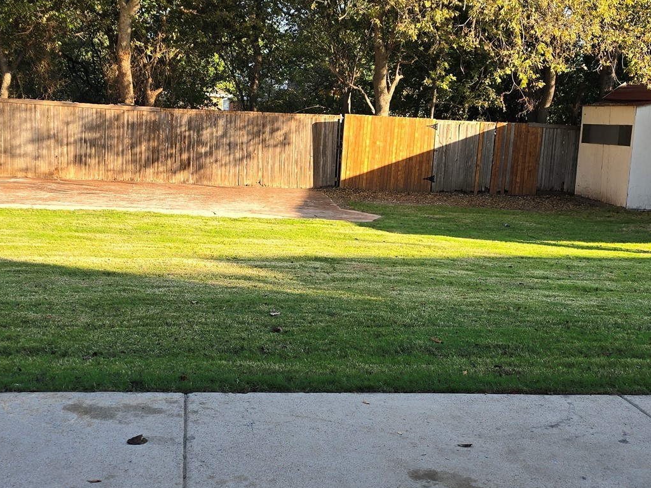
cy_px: 269
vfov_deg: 31.5
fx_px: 865
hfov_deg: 41.2
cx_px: 346
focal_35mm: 46
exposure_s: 1/180
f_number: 1.7
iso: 12
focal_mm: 6.3
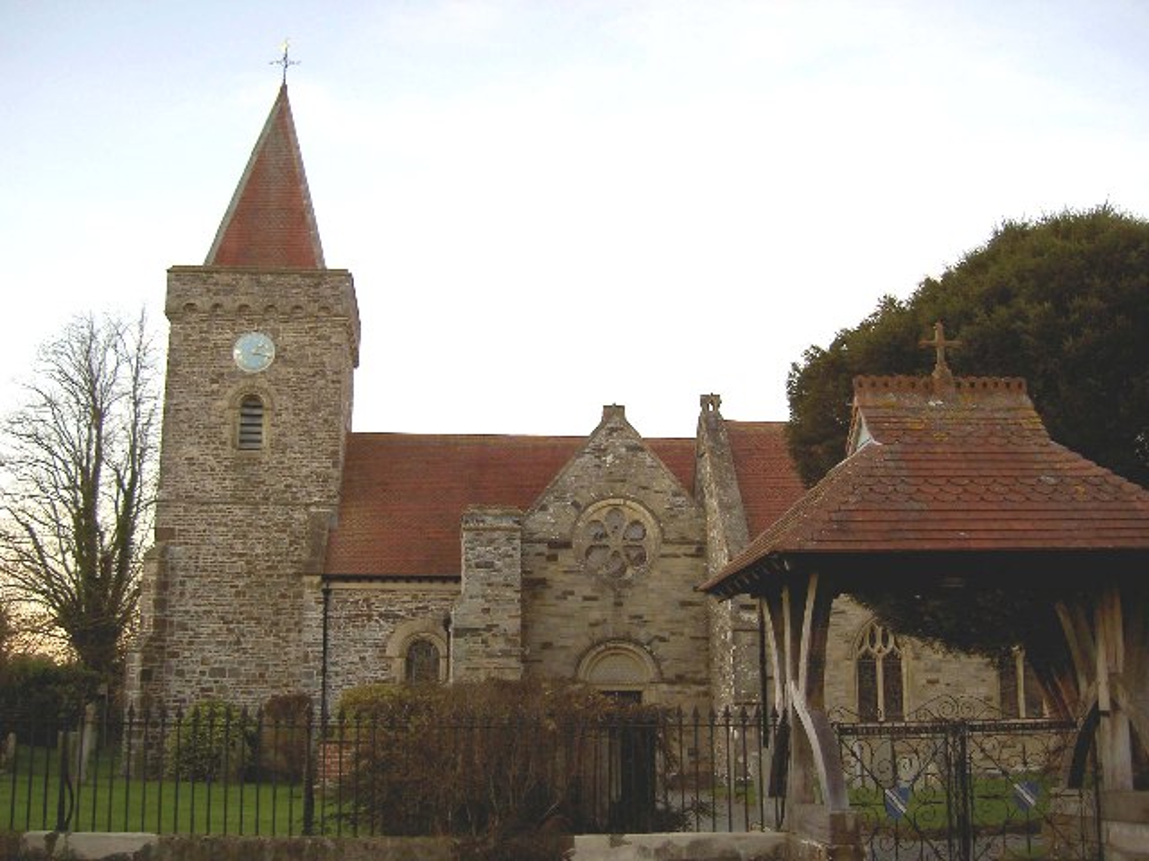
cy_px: 430
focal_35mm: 39
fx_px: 1295
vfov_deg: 36.8
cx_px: 574
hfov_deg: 47.9
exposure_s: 1/70.4
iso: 100
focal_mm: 8
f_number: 2.8
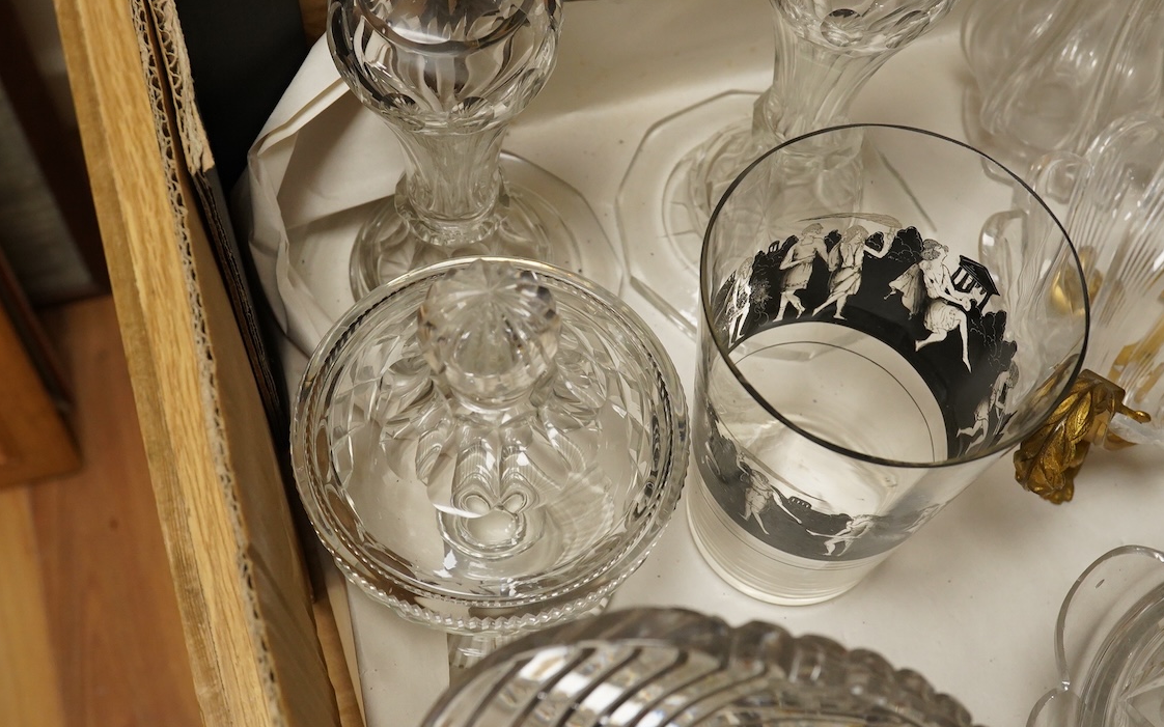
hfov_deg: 43.5
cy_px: 386
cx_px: 583
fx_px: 1459
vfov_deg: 28.0
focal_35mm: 46
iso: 2500
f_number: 13
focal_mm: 30
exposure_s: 1/100
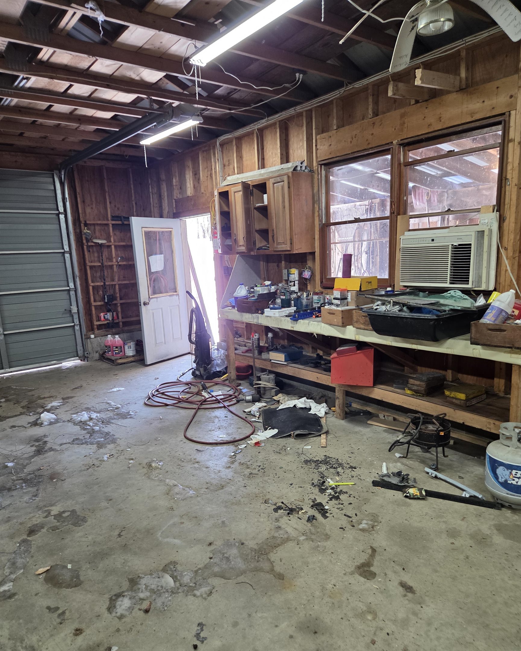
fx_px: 463
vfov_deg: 70.2
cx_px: 260
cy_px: 347
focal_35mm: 24
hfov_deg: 58.8
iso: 160
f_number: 1.8
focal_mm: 5.4
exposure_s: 1/120
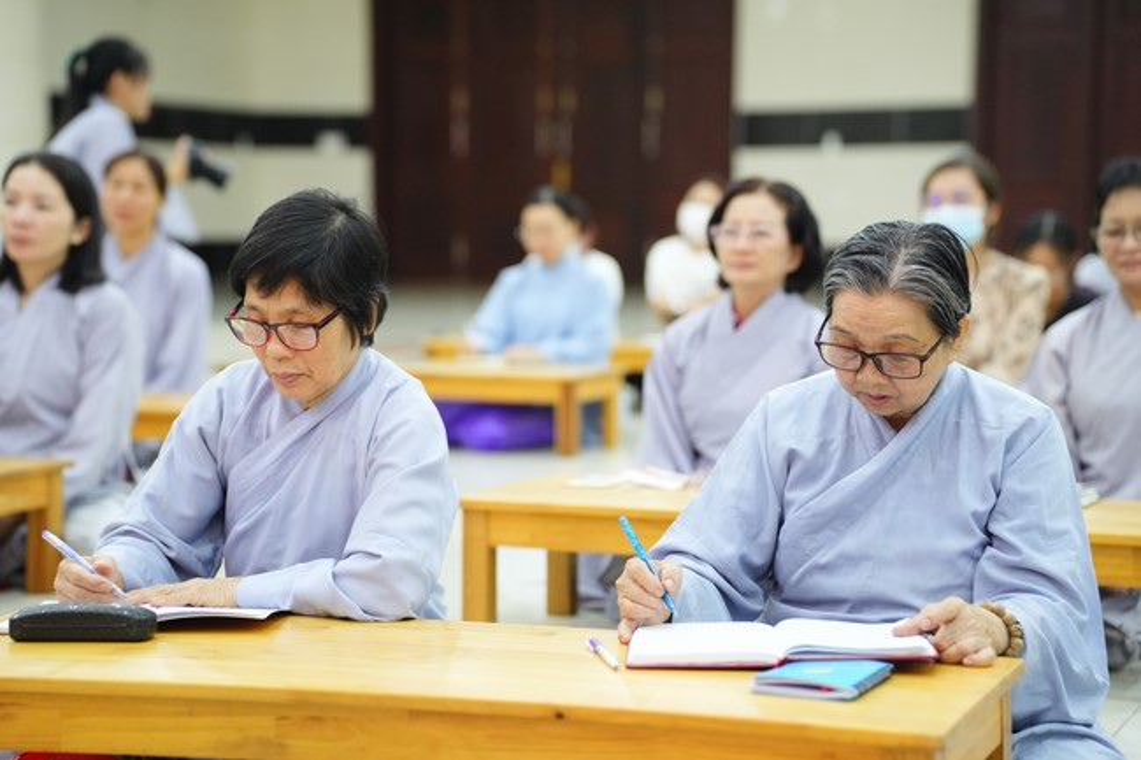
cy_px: 380
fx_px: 2661
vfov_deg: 16.3
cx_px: 570
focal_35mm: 84
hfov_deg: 24.2
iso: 5000
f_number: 2.8
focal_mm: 84
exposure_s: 1/250
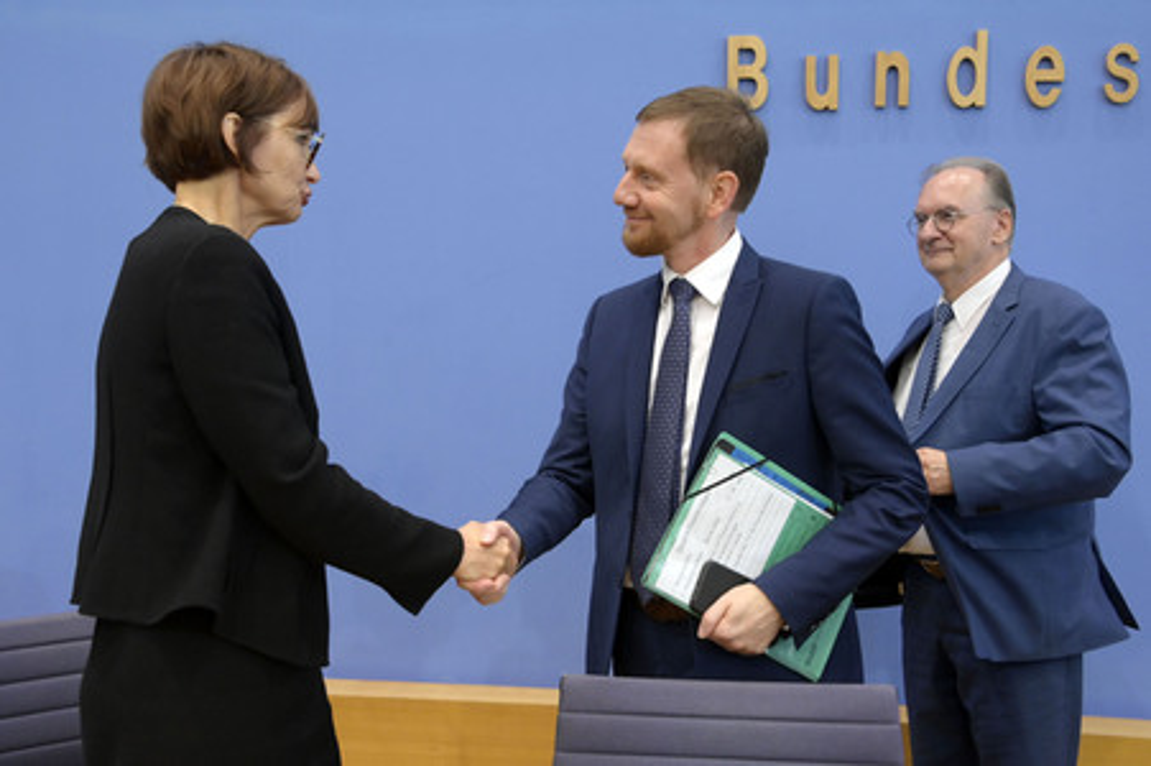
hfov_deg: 50.7
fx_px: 1214
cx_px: 576
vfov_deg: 35.0
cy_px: 383
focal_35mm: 38
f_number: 5.6
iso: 5000
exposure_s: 1/500
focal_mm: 38
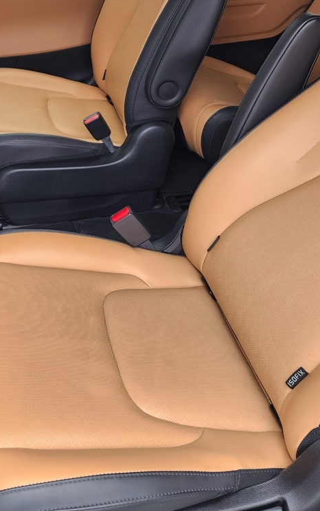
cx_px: 69
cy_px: 154
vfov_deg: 49.1
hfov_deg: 32.0
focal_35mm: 39
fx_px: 544
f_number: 1.8
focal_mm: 6.4
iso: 125
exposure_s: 1/180
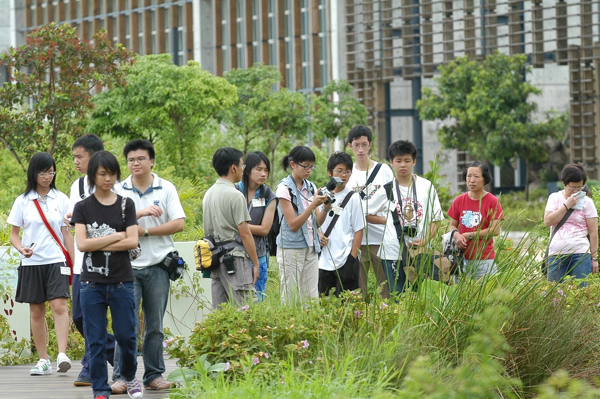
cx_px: 300
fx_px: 3871
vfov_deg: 5.9
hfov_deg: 8.9
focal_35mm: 232
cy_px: 200
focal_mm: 155
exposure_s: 1/250
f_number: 4.5
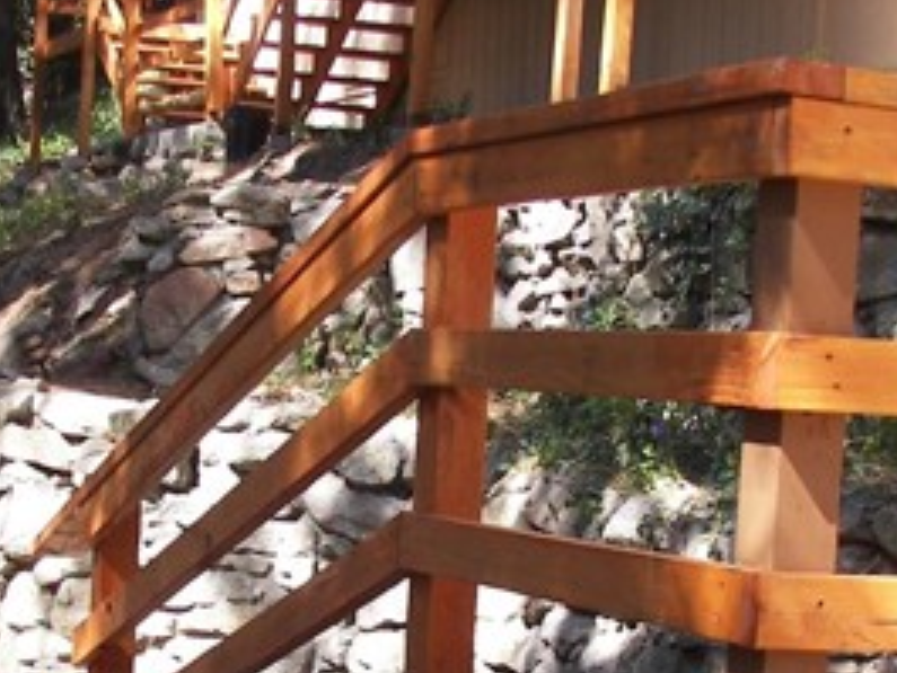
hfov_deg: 22.4
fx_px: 2255
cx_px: 311
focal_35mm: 87
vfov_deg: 16.7
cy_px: 636
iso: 50
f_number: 2.8
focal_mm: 6
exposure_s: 1/100
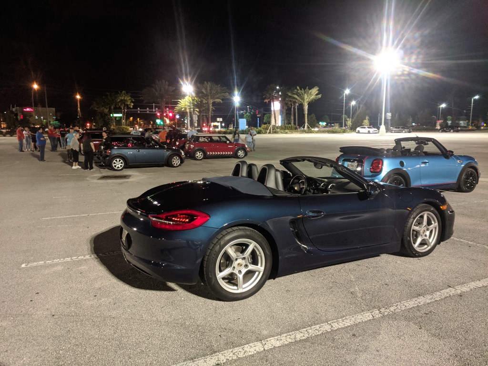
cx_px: 244
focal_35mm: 26
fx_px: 367
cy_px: 183
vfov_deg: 53.1
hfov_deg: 67.3
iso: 1032
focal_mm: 4.67
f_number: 2
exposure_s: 1/20
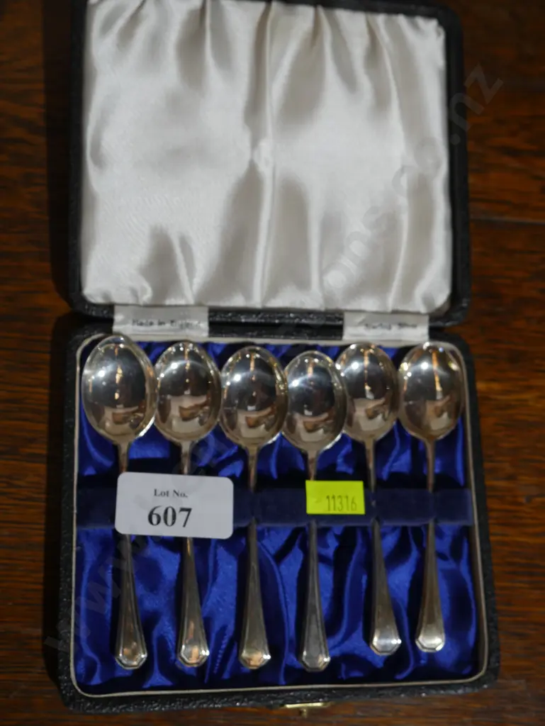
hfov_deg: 31.5
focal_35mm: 46
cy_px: 363
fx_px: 965
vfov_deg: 41.2
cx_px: 272
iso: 400
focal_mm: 23
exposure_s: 1/60
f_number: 5.6
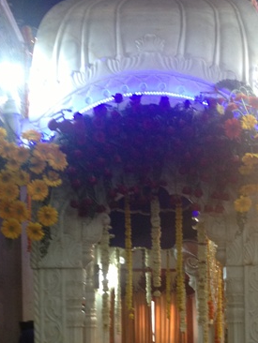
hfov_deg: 18.8
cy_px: 323
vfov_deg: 24.1
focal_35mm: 78
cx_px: 185
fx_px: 774
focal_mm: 4.28
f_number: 2.4
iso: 100
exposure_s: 1/20
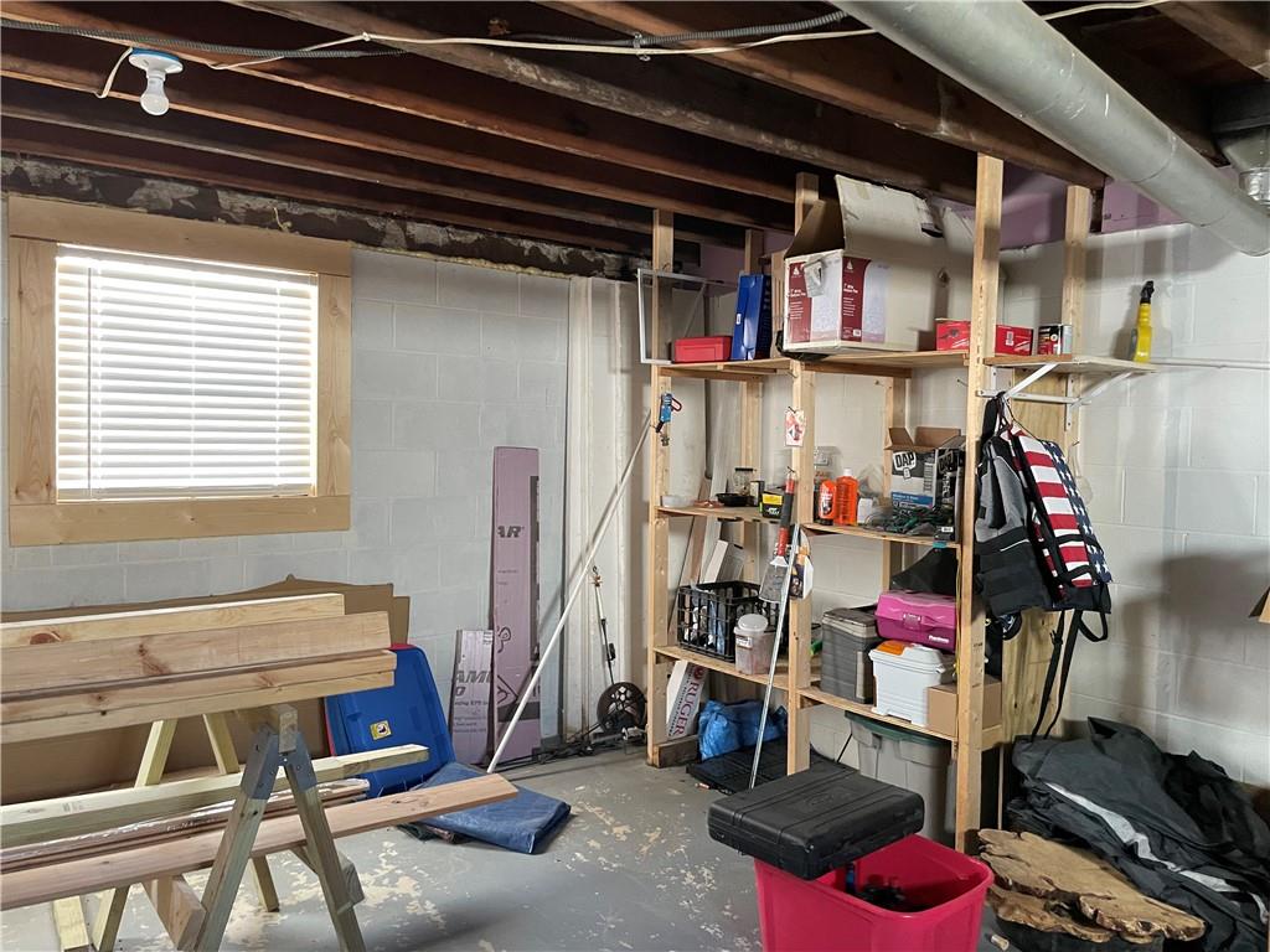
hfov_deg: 67.3
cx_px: 635
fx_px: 954
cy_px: 476
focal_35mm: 26
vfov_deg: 53.1
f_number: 1.6
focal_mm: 4.2
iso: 320
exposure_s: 1/60
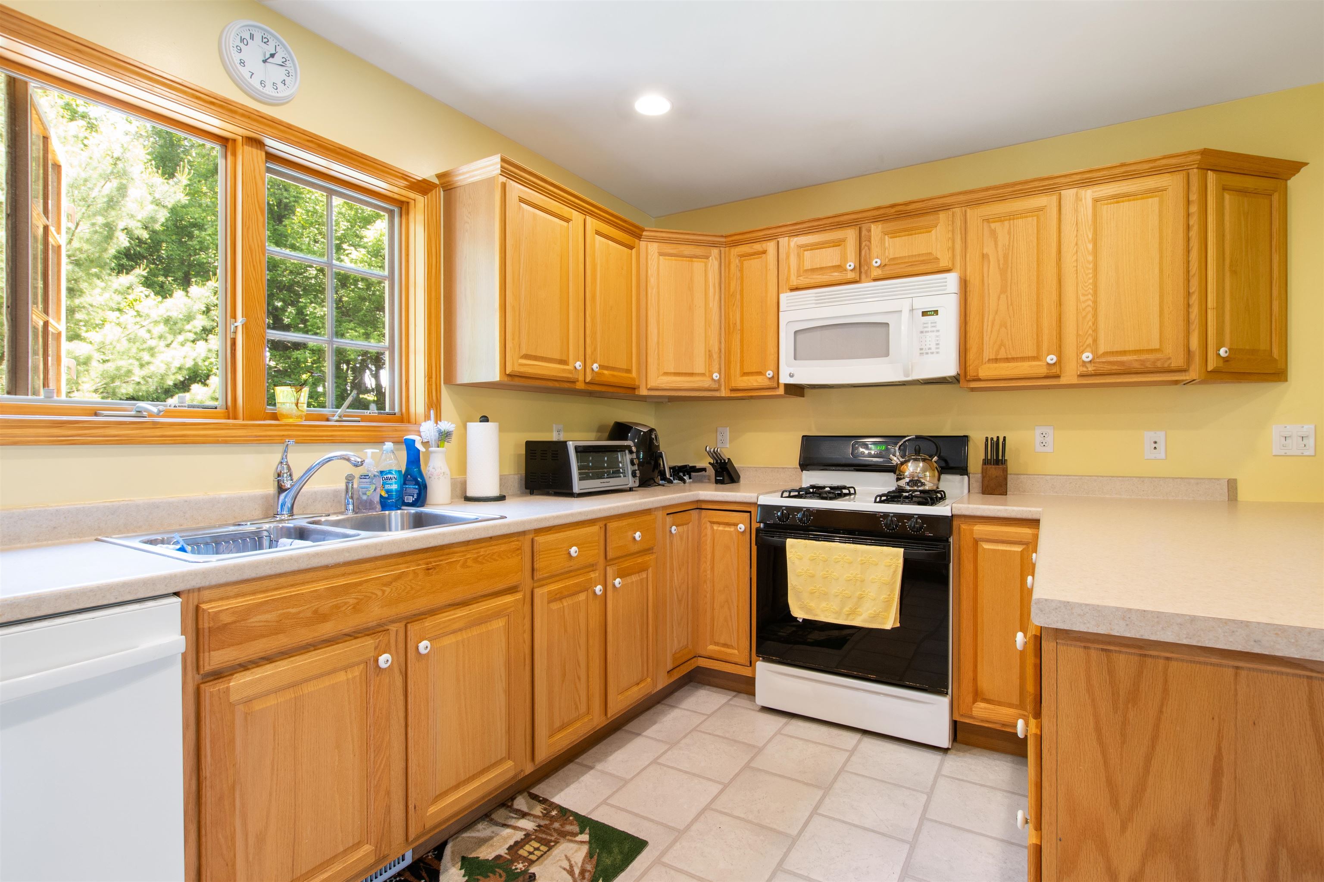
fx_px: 625
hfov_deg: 93.3
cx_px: 662
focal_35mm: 17
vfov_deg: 70.4
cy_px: 441
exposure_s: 1/2
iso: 100
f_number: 8
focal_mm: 11.5
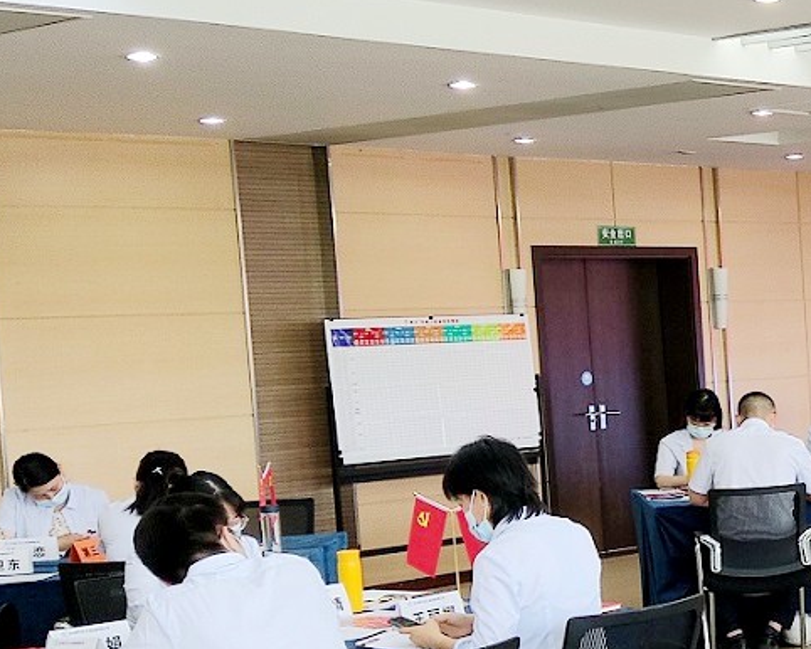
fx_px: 2041
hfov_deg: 20.1
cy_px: 459
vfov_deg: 18.0
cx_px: 1134
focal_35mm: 85
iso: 83
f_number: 1.79
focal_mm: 4.71
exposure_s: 1/50
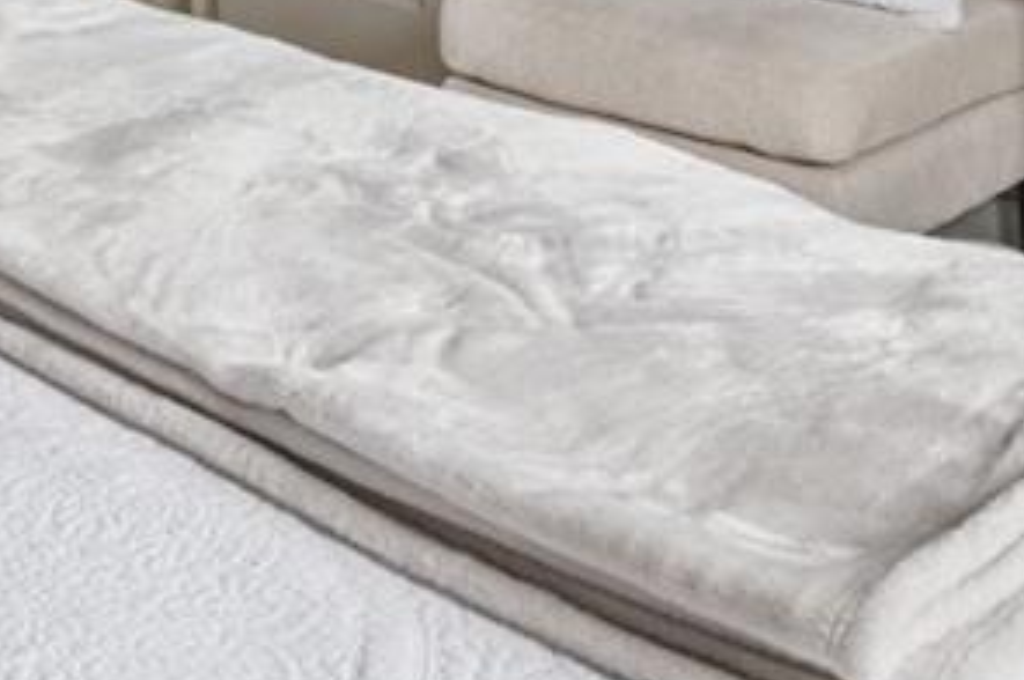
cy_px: -531
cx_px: 246
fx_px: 2159
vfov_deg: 15.5
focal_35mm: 76
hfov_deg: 26.3
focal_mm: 14
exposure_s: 1/20
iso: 400
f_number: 8
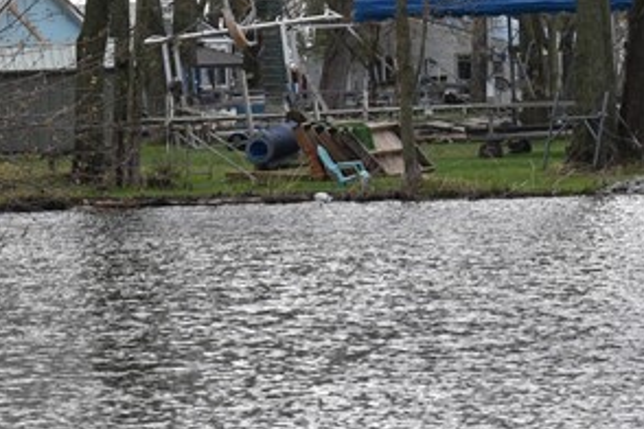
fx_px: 5453
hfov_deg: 6.8
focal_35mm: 305
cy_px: 44
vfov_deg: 4.5
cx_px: 296
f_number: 7.1
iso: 200
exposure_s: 1/250
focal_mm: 55
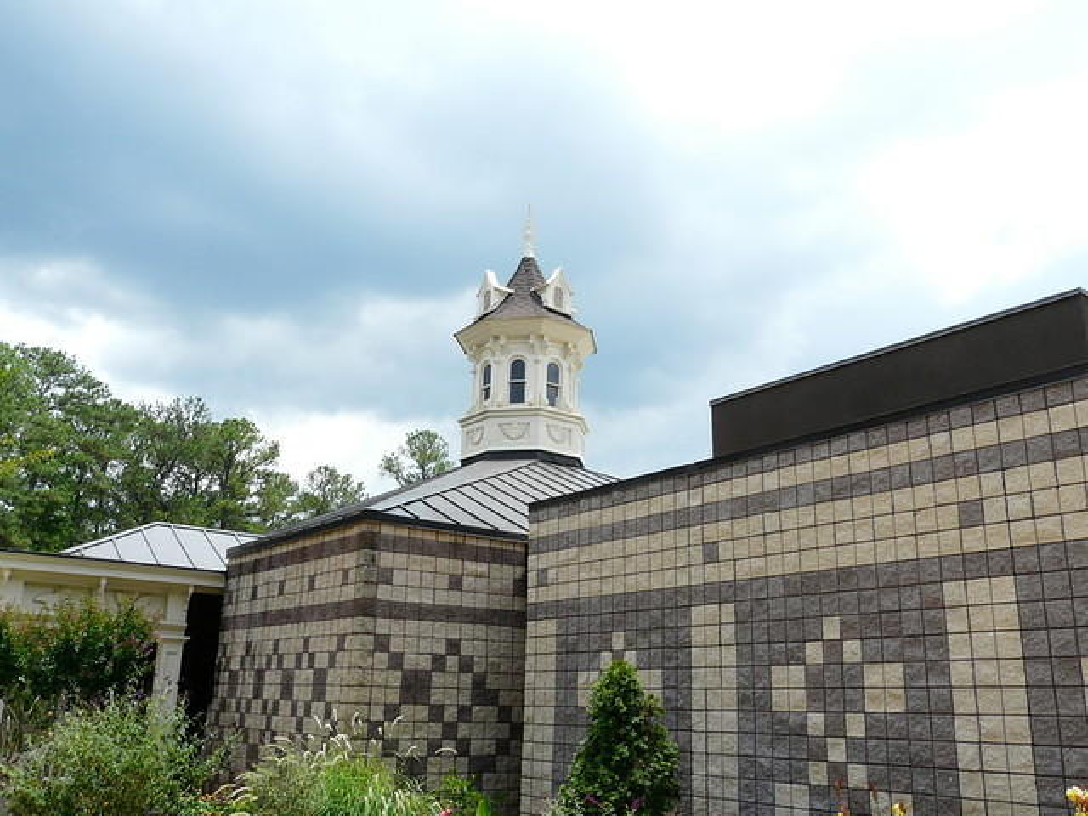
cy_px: 408
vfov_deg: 45.4
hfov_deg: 58.4
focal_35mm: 31
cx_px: 544
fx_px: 974
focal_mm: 4.6
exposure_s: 1/250
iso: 100
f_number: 5.6
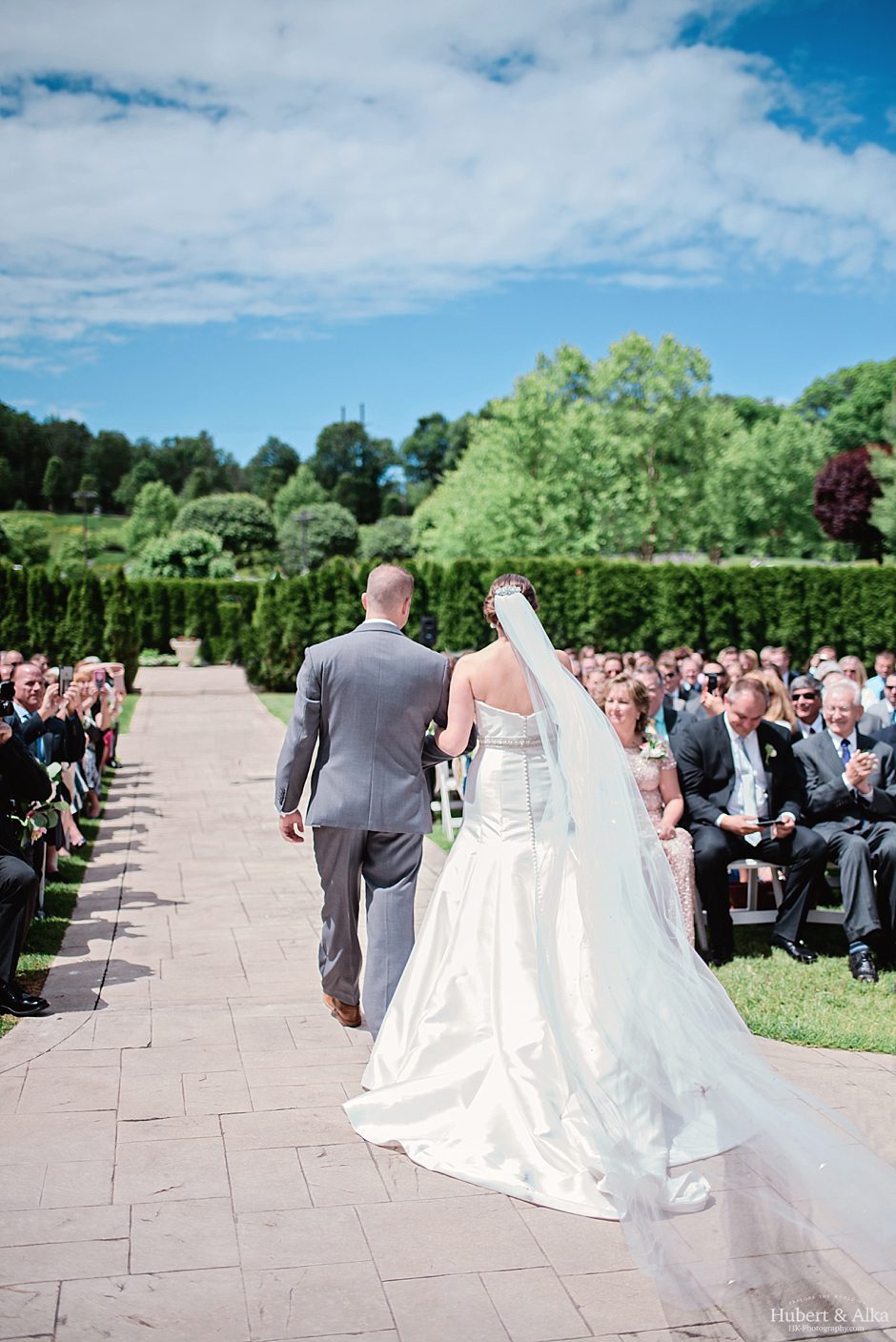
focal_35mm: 35
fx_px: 1305
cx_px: 448
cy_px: 671
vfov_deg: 54.4
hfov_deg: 37.9
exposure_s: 1/6400
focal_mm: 35
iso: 200
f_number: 1.8
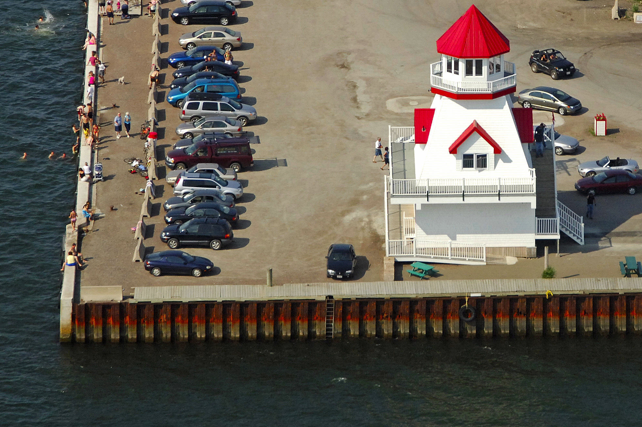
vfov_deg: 6.0
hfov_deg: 9.1
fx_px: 4043
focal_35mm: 227
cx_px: 473
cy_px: 143
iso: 400
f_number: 9.5
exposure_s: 1/1000
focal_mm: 70
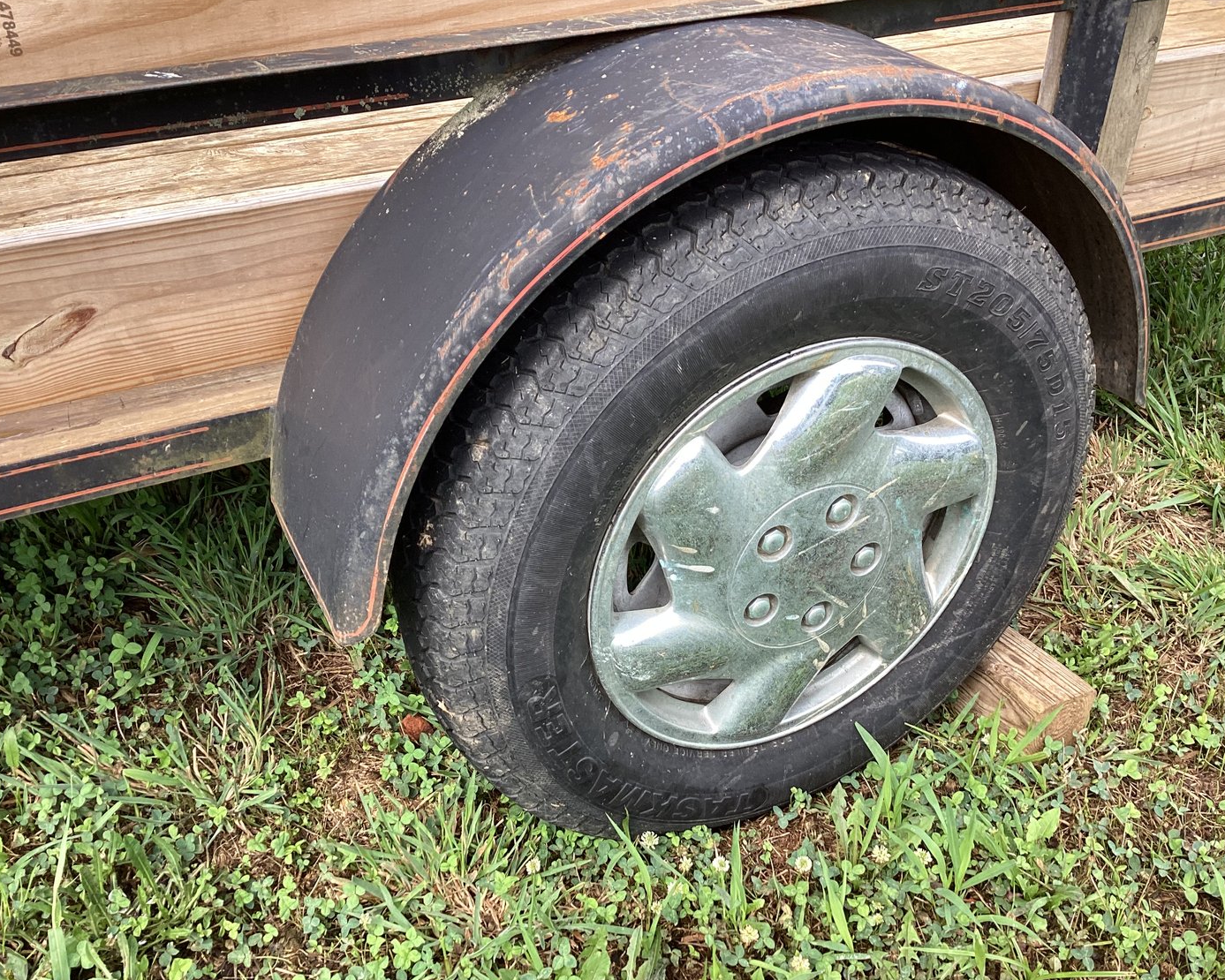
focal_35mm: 33
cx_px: 604
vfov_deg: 44.6
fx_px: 1197
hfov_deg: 54.2
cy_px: 493
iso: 25
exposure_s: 1/268
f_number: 2.4
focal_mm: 3.3
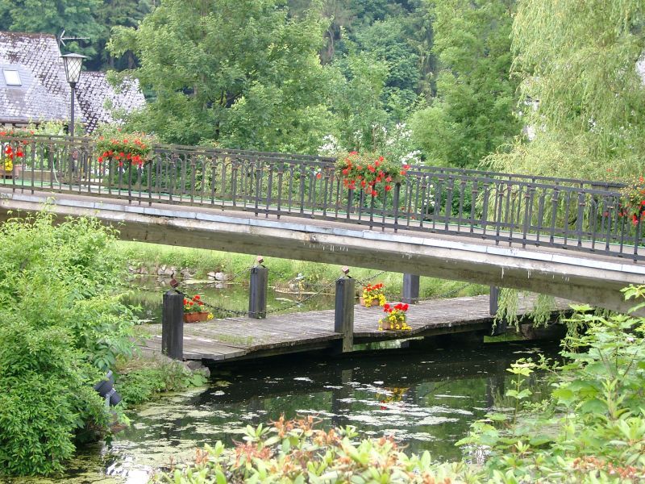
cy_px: 242
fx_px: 1528
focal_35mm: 82
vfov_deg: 18.0
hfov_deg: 23.8
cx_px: 322
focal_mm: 16.97
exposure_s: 1/65.8
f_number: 2.8
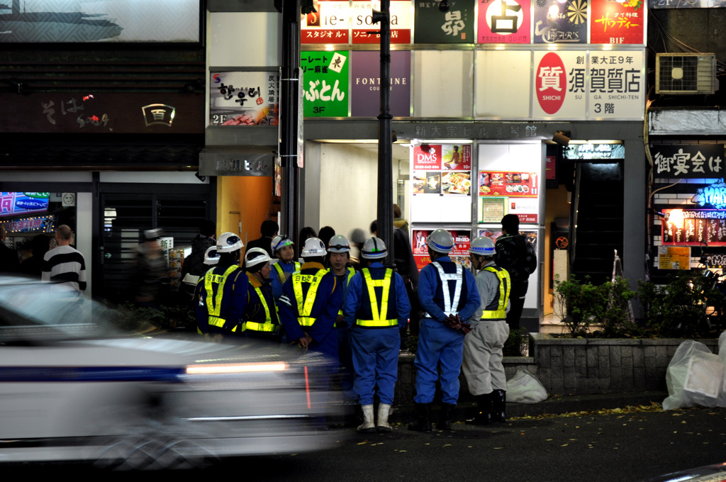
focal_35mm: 82
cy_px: 241
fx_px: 1662
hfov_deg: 24.6
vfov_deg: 16.5
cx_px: 363
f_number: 5.6
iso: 200
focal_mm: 55
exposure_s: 1/5
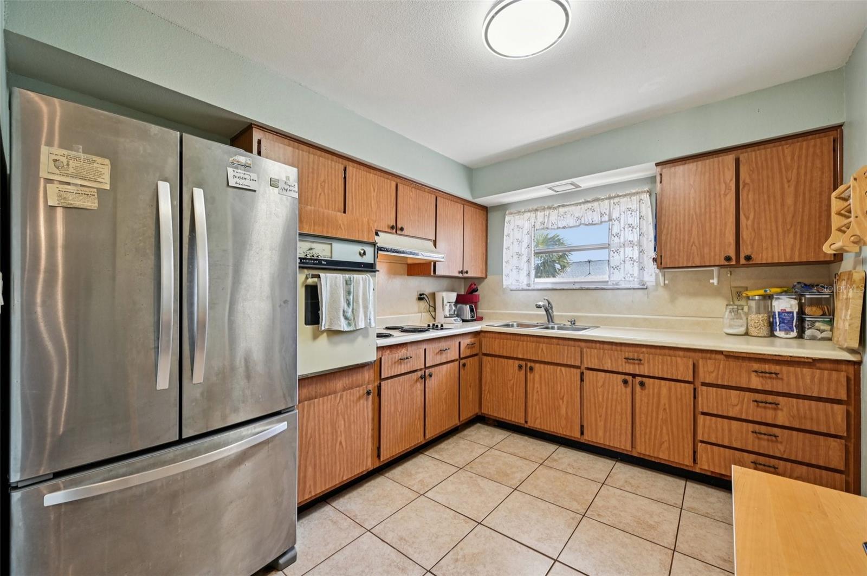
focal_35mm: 14
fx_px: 337
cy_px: 288
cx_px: 434
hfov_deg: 104.3
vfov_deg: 81.1
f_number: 8
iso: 400
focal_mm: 14
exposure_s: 1/25
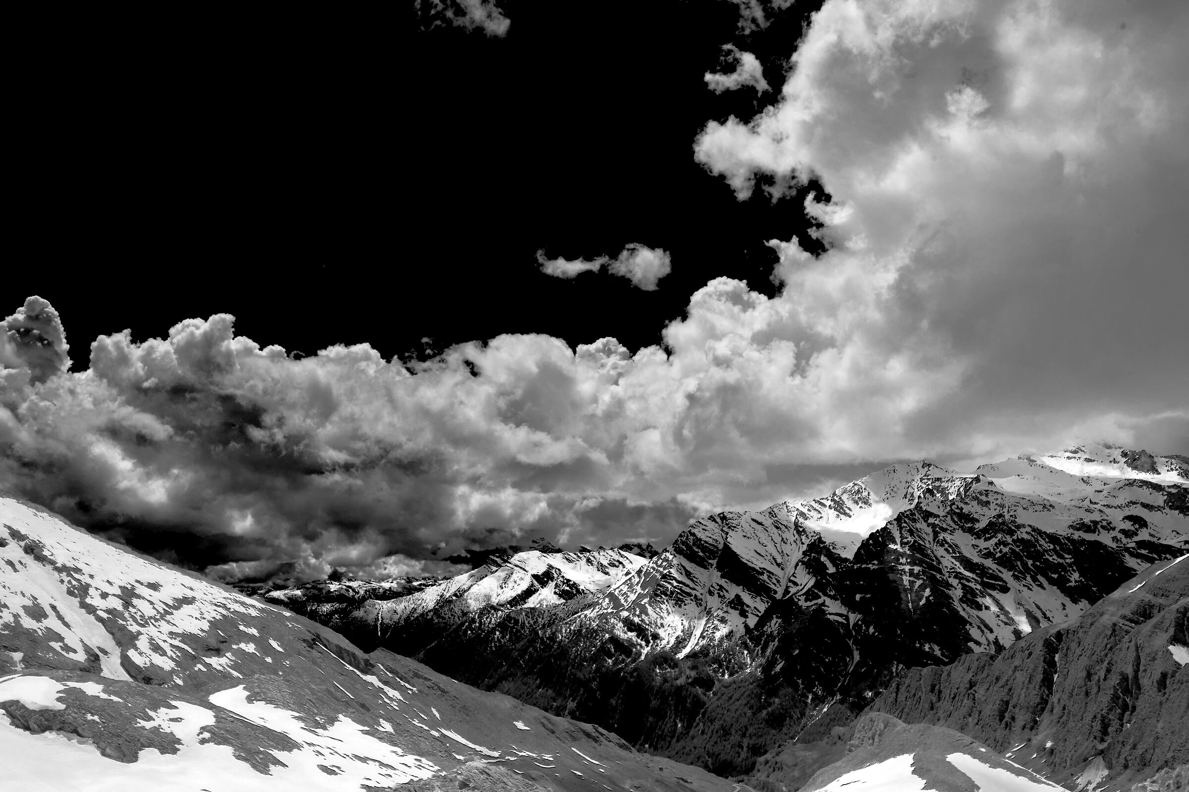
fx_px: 991
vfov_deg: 43.6
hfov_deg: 61.9
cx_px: 594
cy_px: 396
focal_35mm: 30
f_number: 14
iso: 125
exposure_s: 1/500
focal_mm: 30
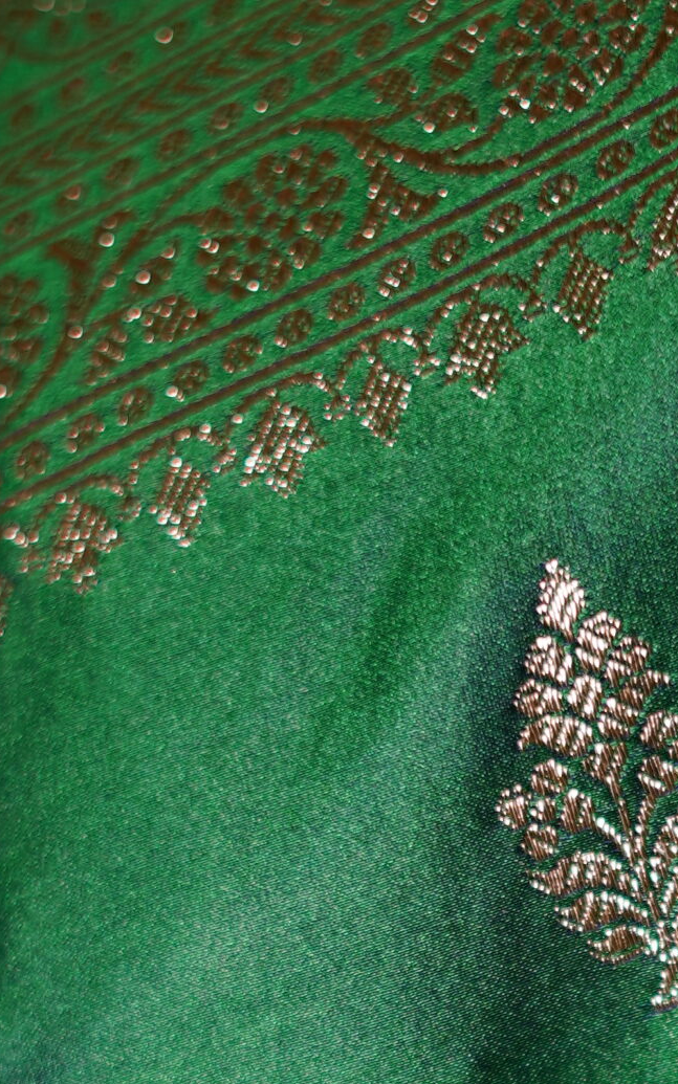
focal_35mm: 189
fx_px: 5587
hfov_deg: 6.9
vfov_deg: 10.9
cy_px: 1232
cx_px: 732
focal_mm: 50
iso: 200
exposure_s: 1/100
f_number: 1.8
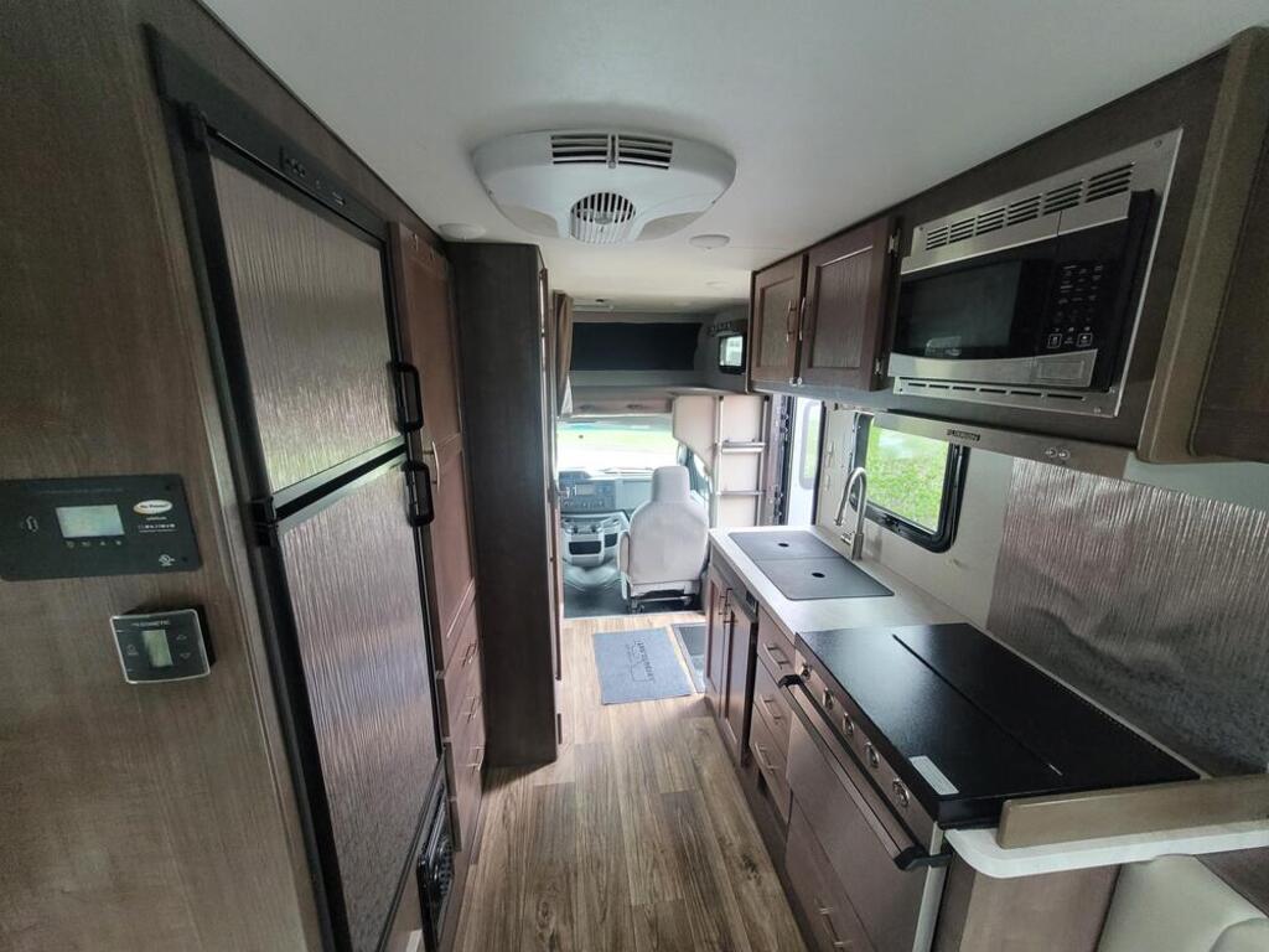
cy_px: 476
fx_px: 477
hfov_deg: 106.2
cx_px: 634
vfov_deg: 89.9
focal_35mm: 13
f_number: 2.2
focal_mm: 1.74
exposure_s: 1/40
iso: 320
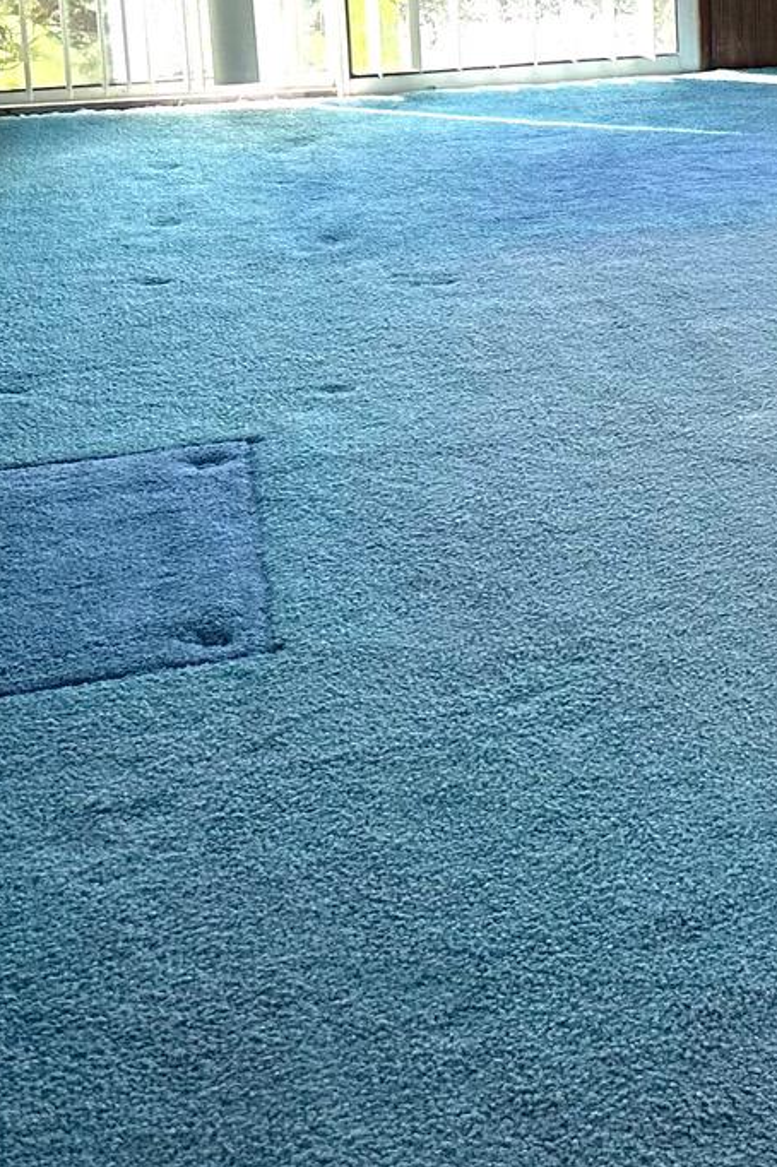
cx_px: 1432
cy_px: 51
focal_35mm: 75
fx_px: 2430
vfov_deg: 25.9
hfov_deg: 15.4
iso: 80
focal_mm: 6.86
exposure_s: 1/663
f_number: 1.78
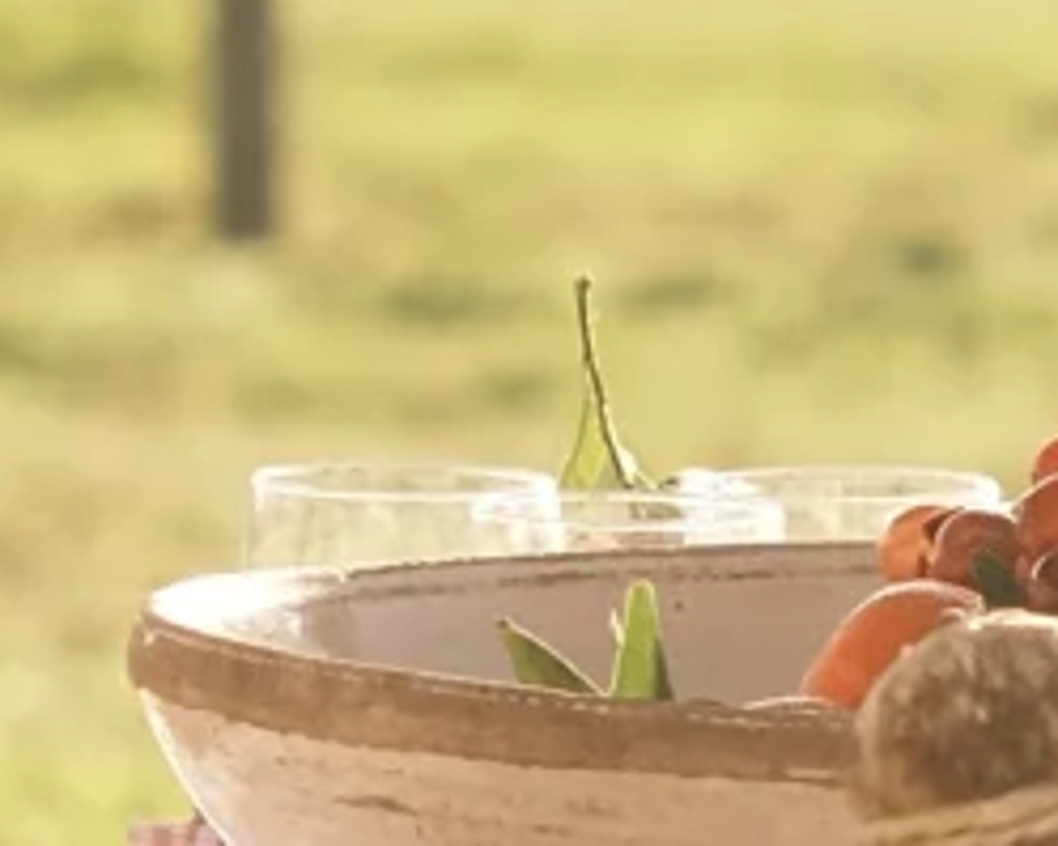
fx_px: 15995
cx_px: 856
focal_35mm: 511
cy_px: -276
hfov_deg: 3.8
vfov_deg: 3.0
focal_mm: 35
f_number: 2
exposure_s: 1/3200
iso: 250
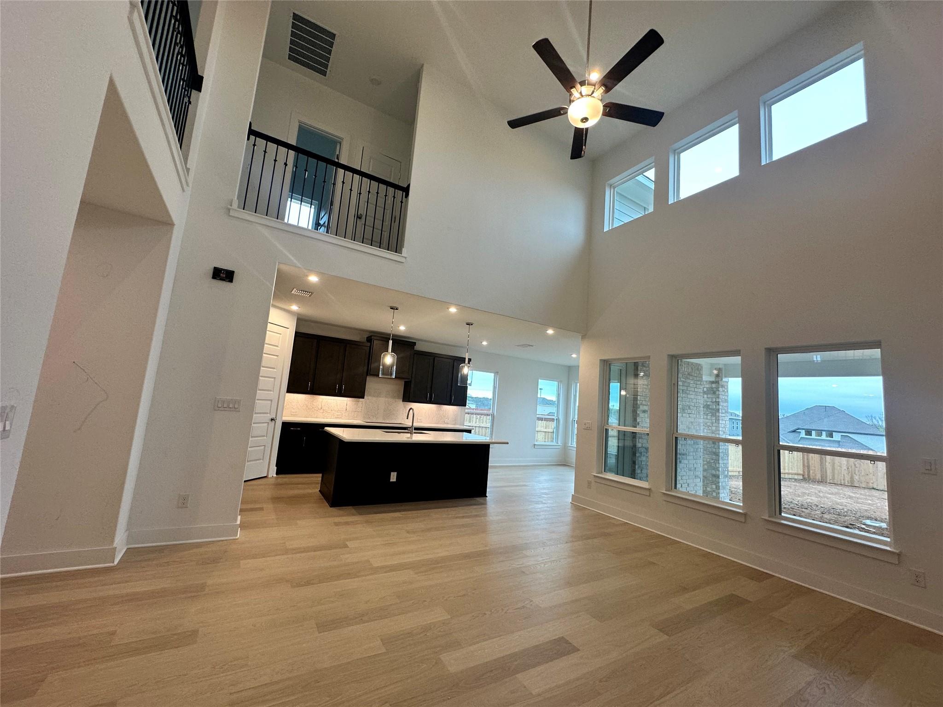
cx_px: 472
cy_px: 354
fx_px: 381
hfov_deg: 102.1
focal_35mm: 14
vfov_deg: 85.7
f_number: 2.2
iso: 100
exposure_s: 1/120
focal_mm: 2.22
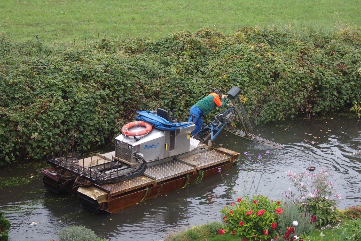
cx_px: 185
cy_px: 128
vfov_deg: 18.2
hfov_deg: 27.0
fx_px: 752
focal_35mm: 75
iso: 200
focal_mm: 14.5
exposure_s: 1/100
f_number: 2.8
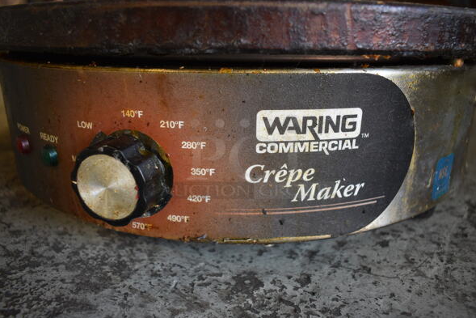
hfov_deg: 65.4
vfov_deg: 46.4
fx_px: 370
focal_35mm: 28
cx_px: 245
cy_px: 156
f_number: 3.5
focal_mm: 18
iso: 900
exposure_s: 1/125
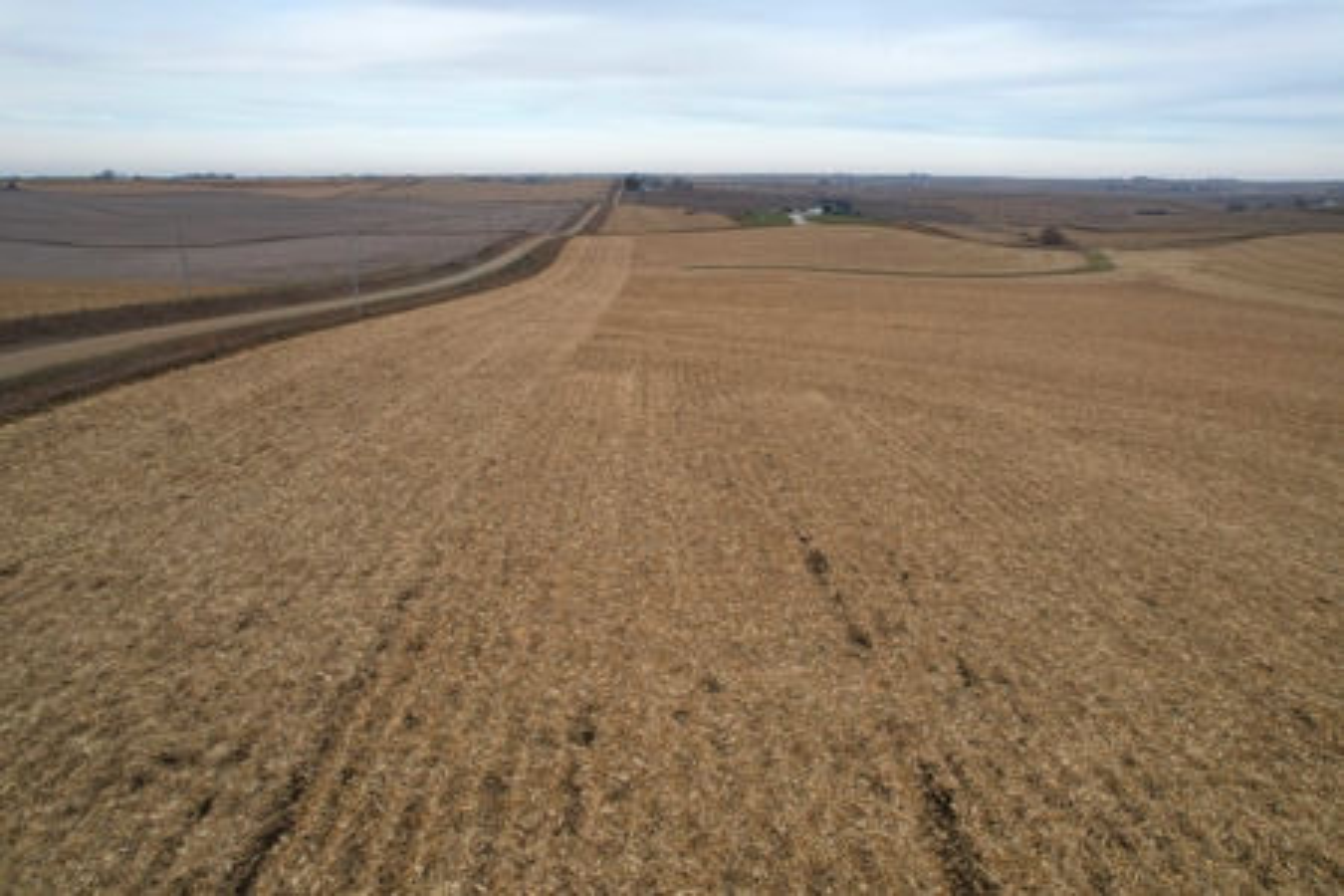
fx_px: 821
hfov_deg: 78.6
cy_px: 448
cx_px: 672
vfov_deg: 57.2
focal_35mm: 22
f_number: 2.8
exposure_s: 1/1250
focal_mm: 8.38
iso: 140
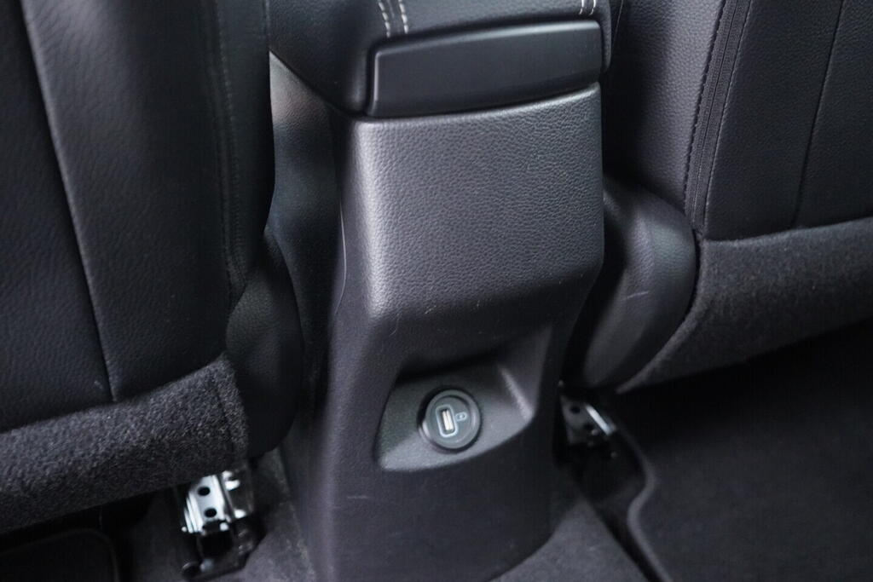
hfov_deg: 53.1
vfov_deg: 36.9
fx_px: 873
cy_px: 291
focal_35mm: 36
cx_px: 436
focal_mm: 24
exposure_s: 1/40
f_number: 2.8
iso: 6400
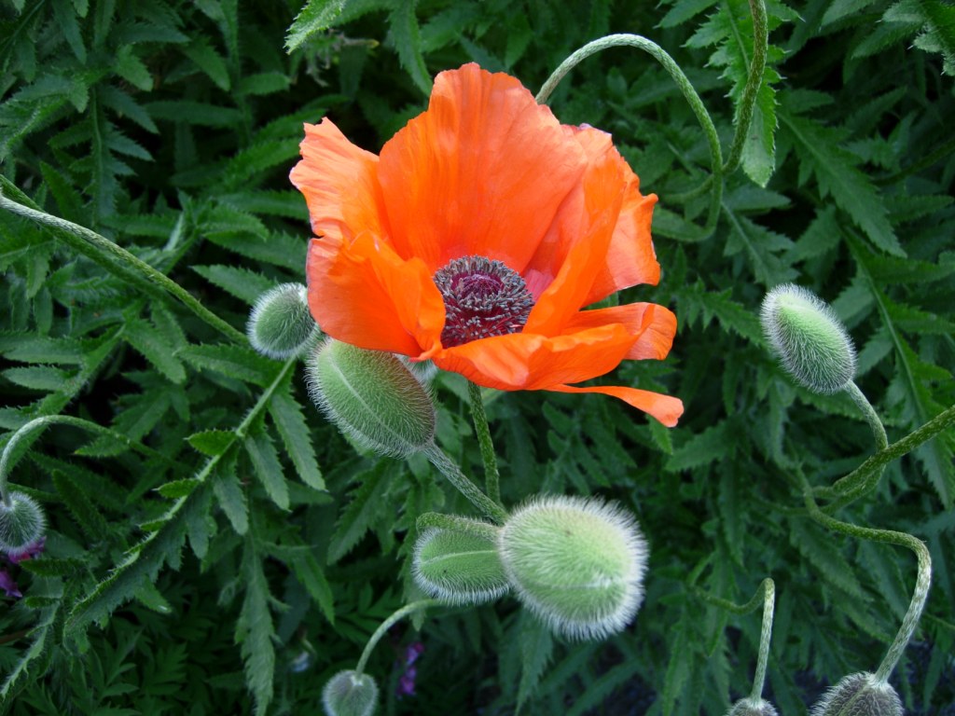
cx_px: 478
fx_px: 993
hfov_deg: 51.4
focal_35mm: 36
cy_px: 358
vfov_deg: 39.7
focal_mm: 7.5
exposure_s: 1/53.8
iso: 50
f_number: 2.7
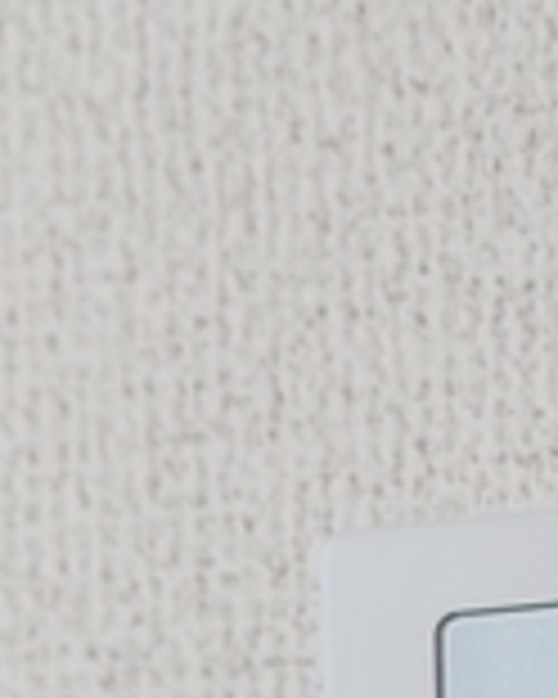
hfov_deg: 10.1
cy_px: 1333
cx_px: 981
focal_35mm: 145
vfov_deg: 12.0
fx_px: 2993
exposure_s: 1/141
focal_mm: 5.23
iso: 25
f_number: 1.8
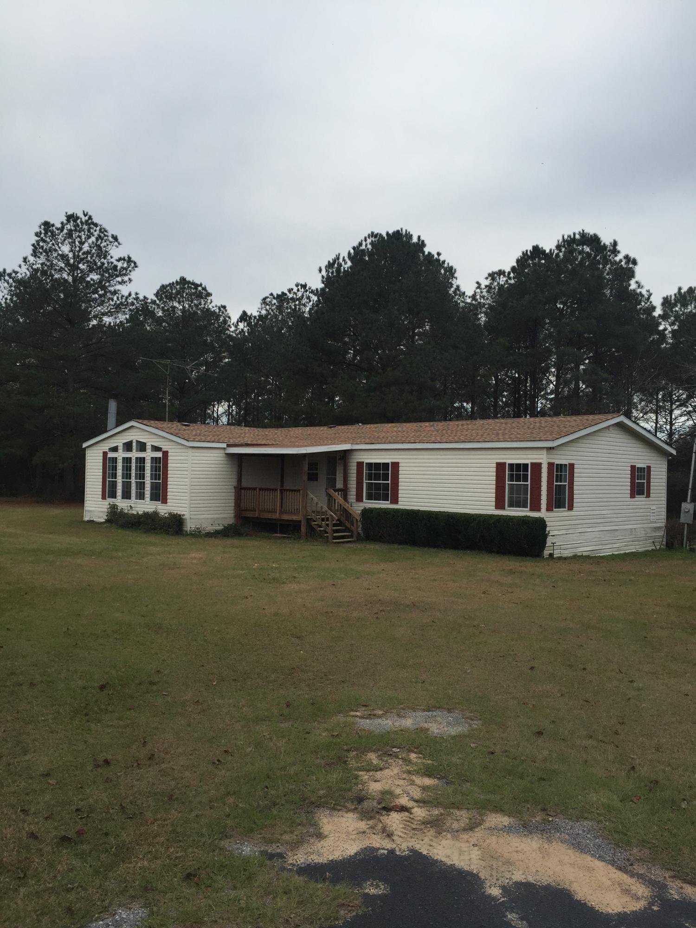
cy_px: 464
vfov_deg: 61.7
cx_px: 348
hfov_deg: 48.2
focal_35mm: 29
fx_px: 777
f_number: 2.2
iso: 32
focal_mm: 4.15
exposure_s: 1/1883
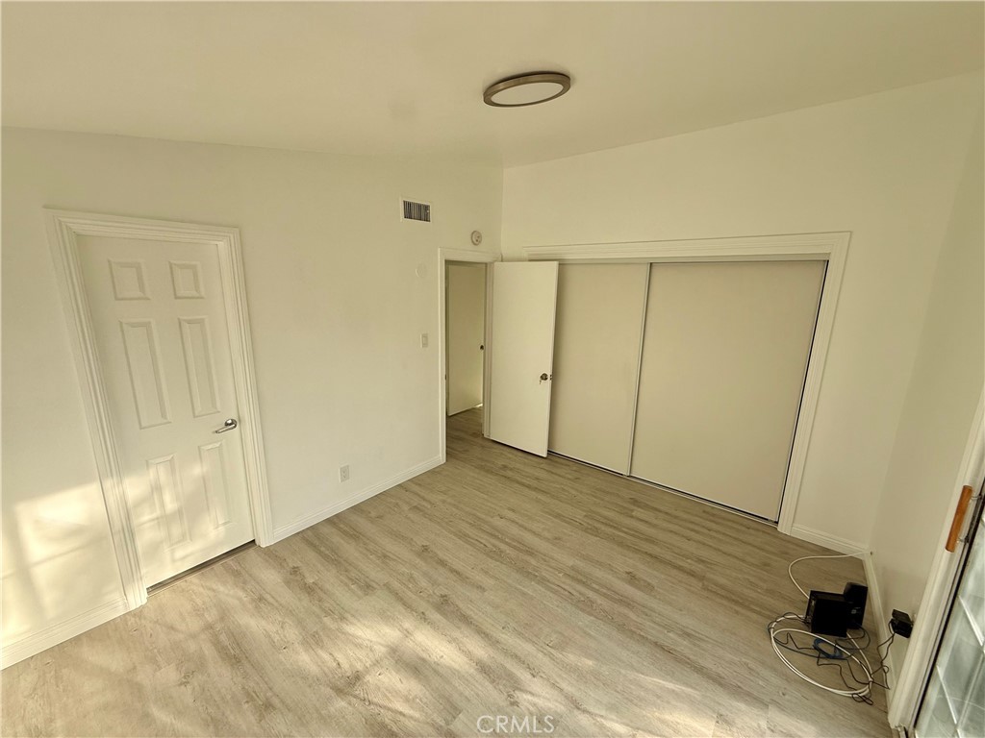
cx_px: 492
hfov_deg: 102.1
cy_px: 369
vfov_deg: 85.7
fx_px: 398
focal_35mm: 14
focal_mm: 2.22
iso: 50
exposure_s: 1/631
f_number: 2.2
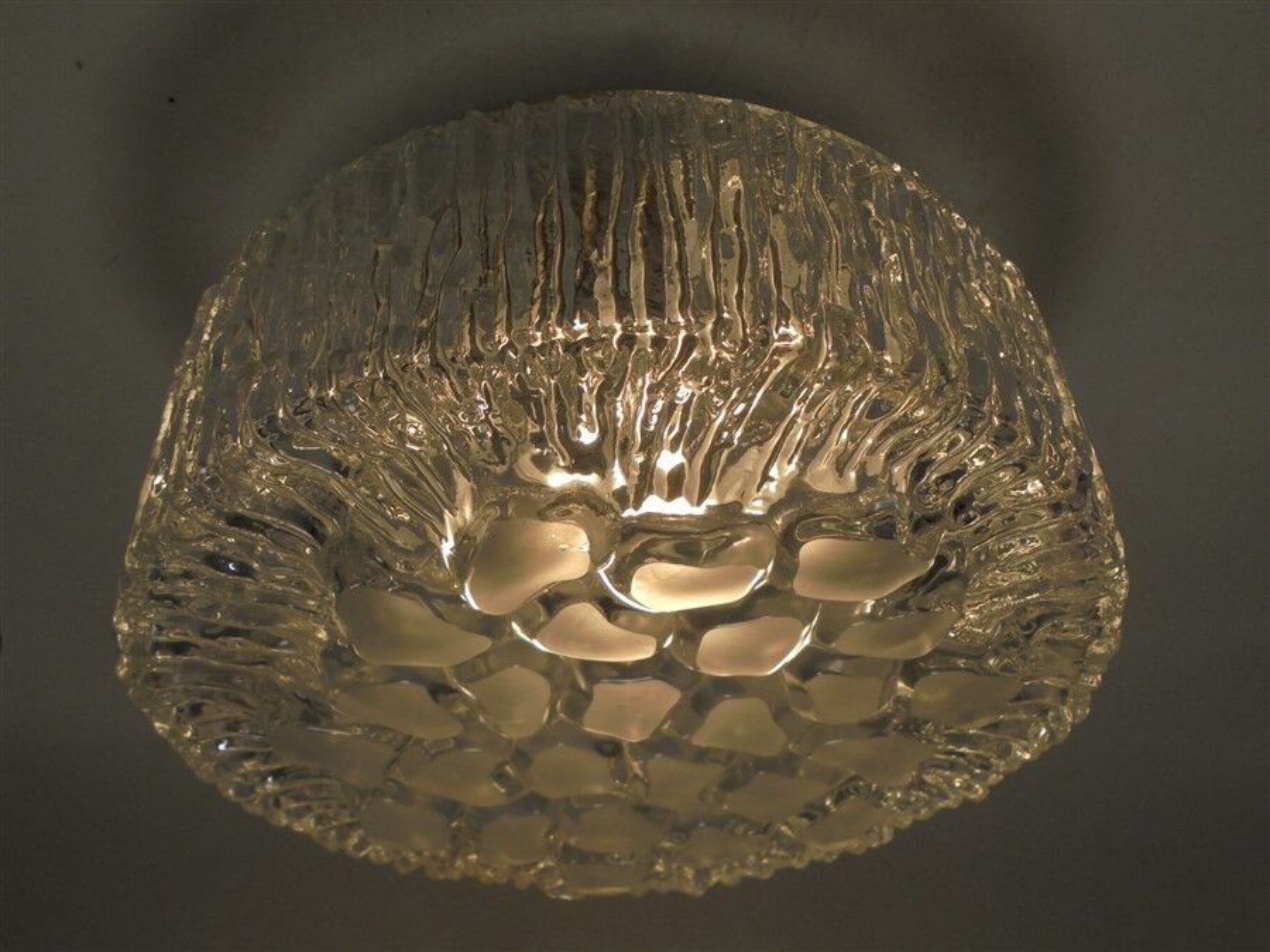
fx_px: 1247
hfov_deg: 54.0
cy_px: 476
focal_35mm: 34
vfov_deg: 41.8
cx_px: 635
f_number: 4
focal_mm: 6.1
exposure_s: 1/800
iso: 100
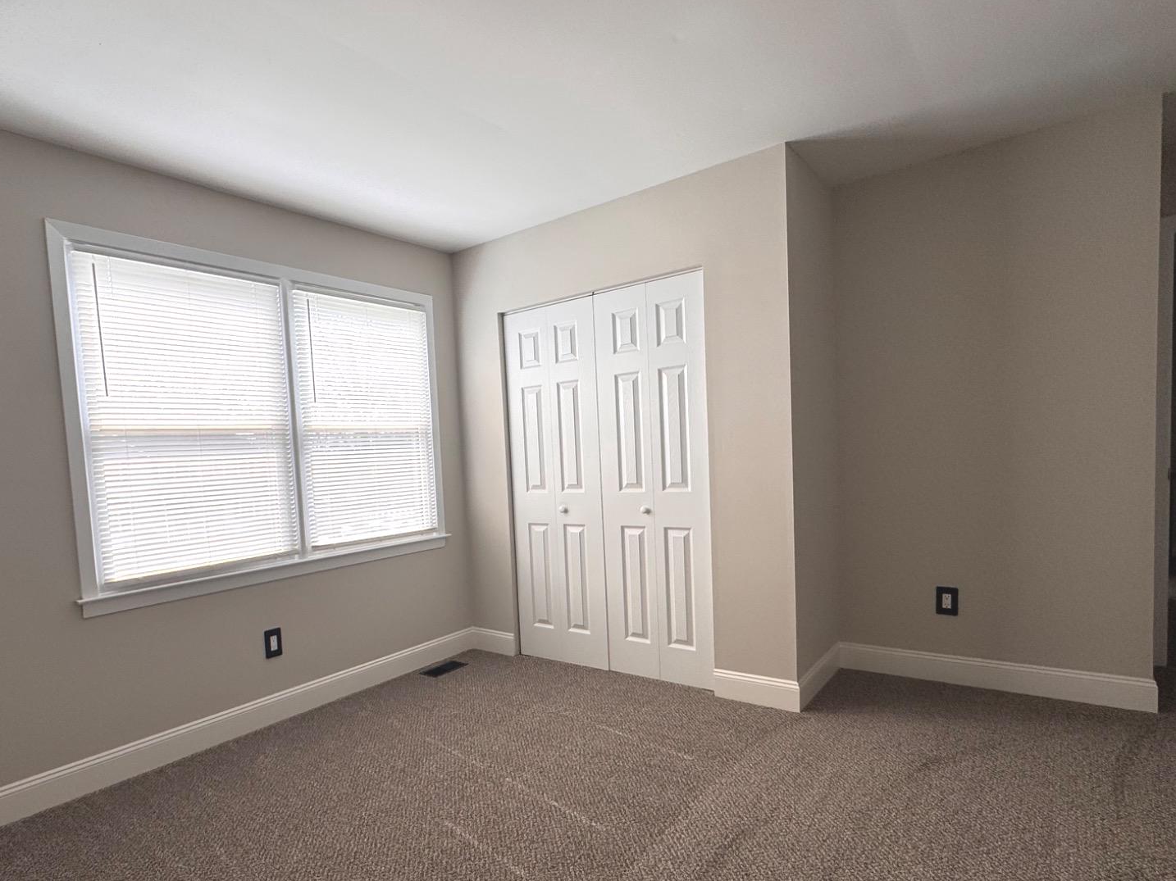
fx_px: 679
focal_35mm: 20
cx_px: 472
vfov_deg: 65.6
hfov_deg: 80.8
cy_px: 504
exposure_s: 1/329
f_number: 2.2
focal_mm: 2.22
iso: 40
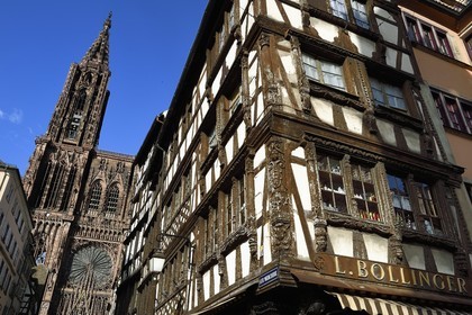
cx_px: 236
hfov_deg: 65.5
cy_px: 158
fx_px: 367
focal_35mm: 28
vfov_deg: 46.4
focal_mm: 28
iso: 200
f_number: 16
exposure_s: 1/125
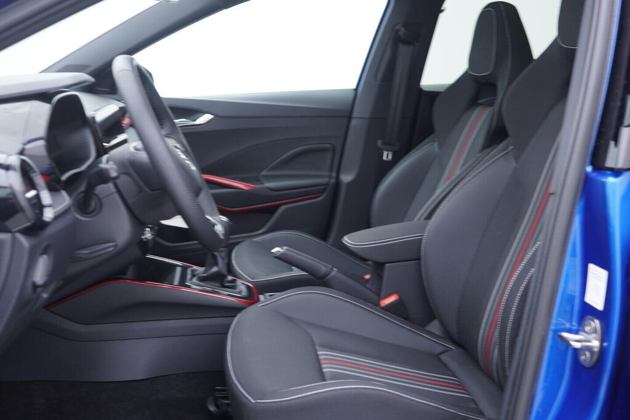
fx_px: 630
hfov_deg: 53.1
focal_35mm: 36
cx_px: 315
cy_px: 210
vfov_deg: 36.9
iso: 250
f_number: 2.8
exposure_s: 1/40
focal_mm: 24
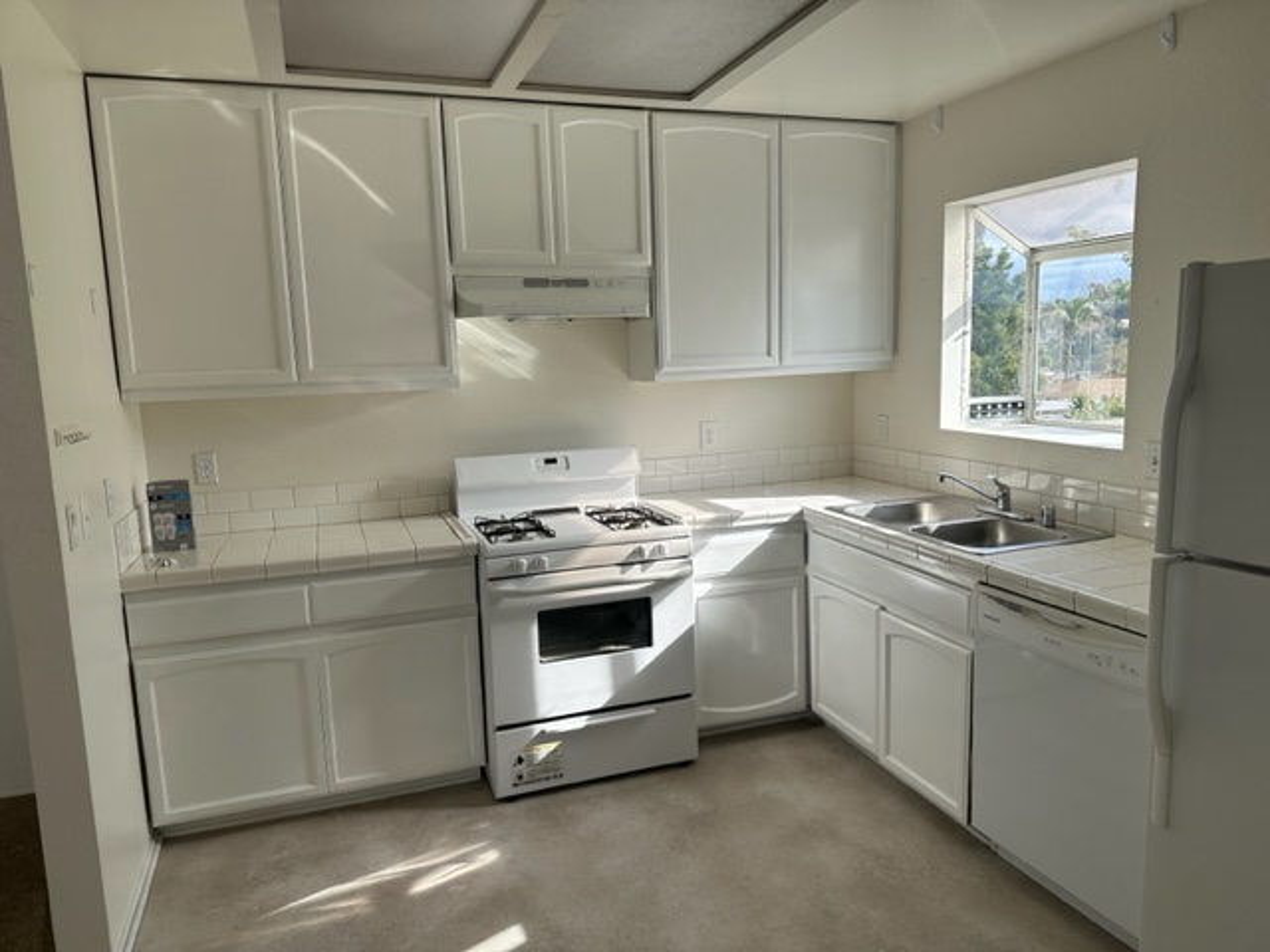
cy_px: 476
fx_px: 881
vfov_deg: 56.8
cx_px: 635
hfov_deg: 71.6
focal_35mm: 24
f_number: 1.78
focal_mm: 6.86
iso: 80
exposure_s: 1/1131
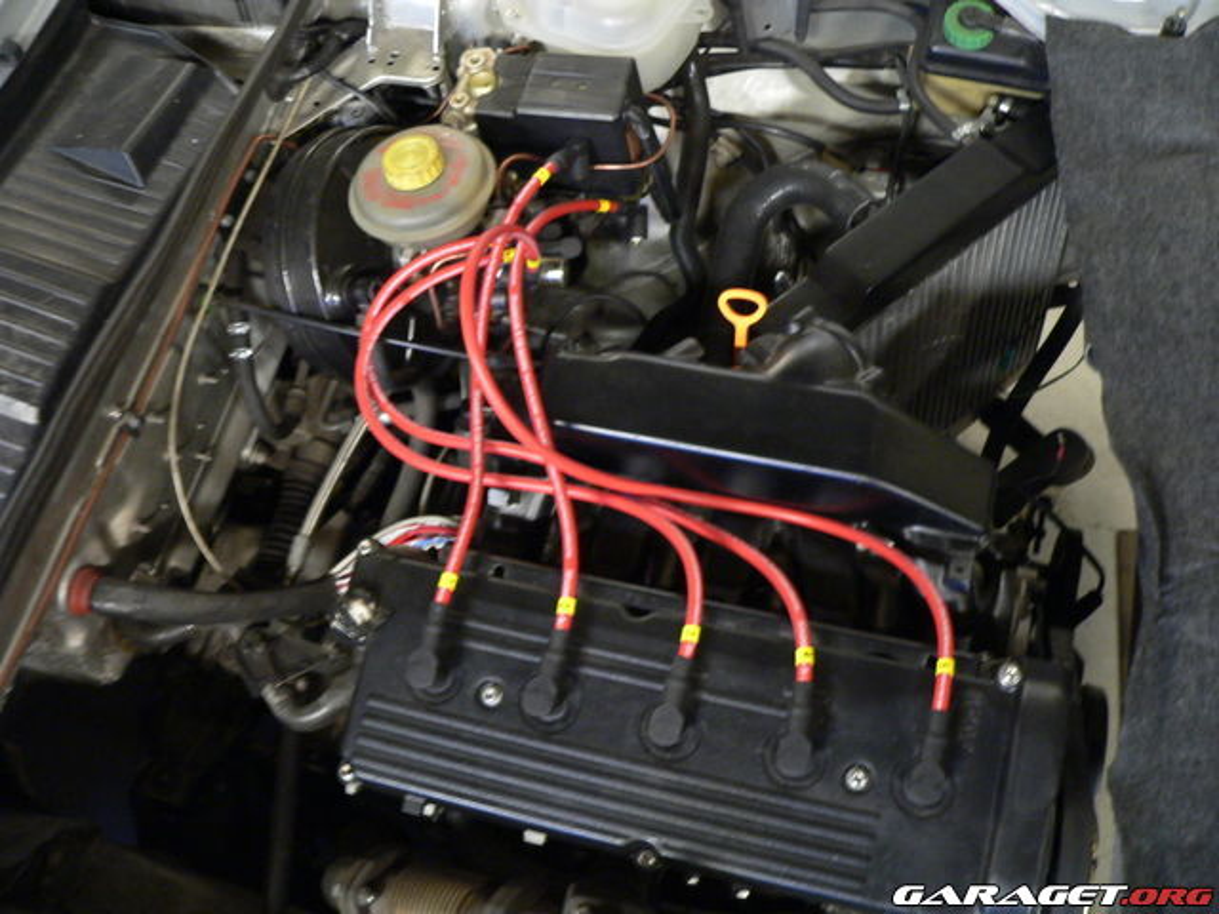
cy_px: 457
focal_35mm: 36
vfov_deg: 39.7
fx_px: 1268
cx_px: 610
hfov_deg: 51.4
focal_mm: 6
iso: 200
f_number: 2.8
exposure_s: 1/4
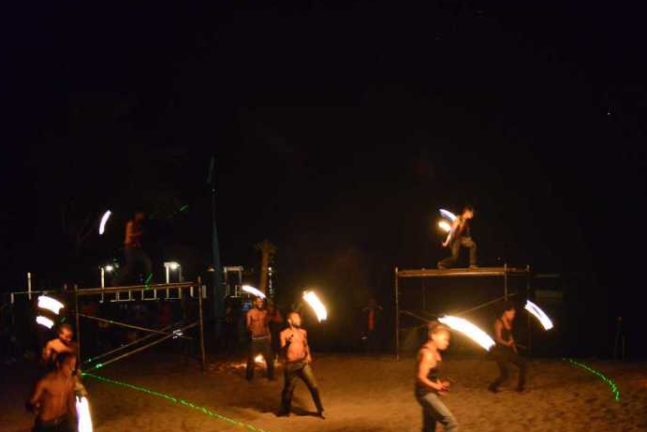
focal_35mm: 44
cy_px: 237
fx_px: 791
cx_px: 368
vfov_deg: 30.5
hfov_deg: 44.4
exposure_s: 1/20
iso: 6400
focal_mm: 38
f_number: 2.8
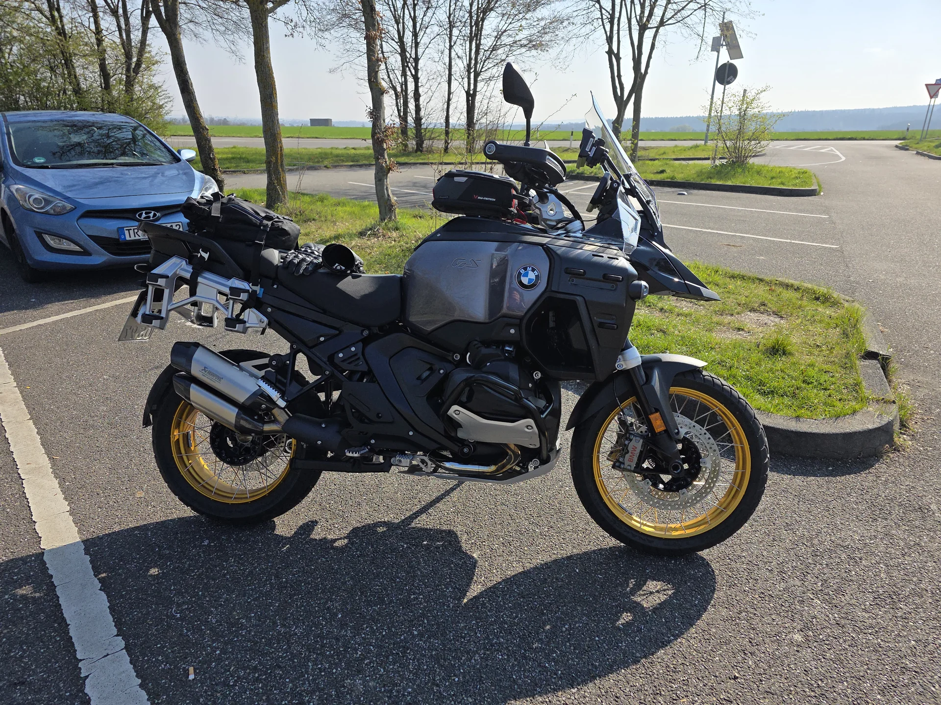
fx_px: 625
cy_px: 352
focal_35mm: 23
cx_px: 470
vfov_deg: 58.9
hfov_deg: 73.9
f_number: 1.7
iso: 80
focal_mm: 6.3
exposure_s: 1/7061
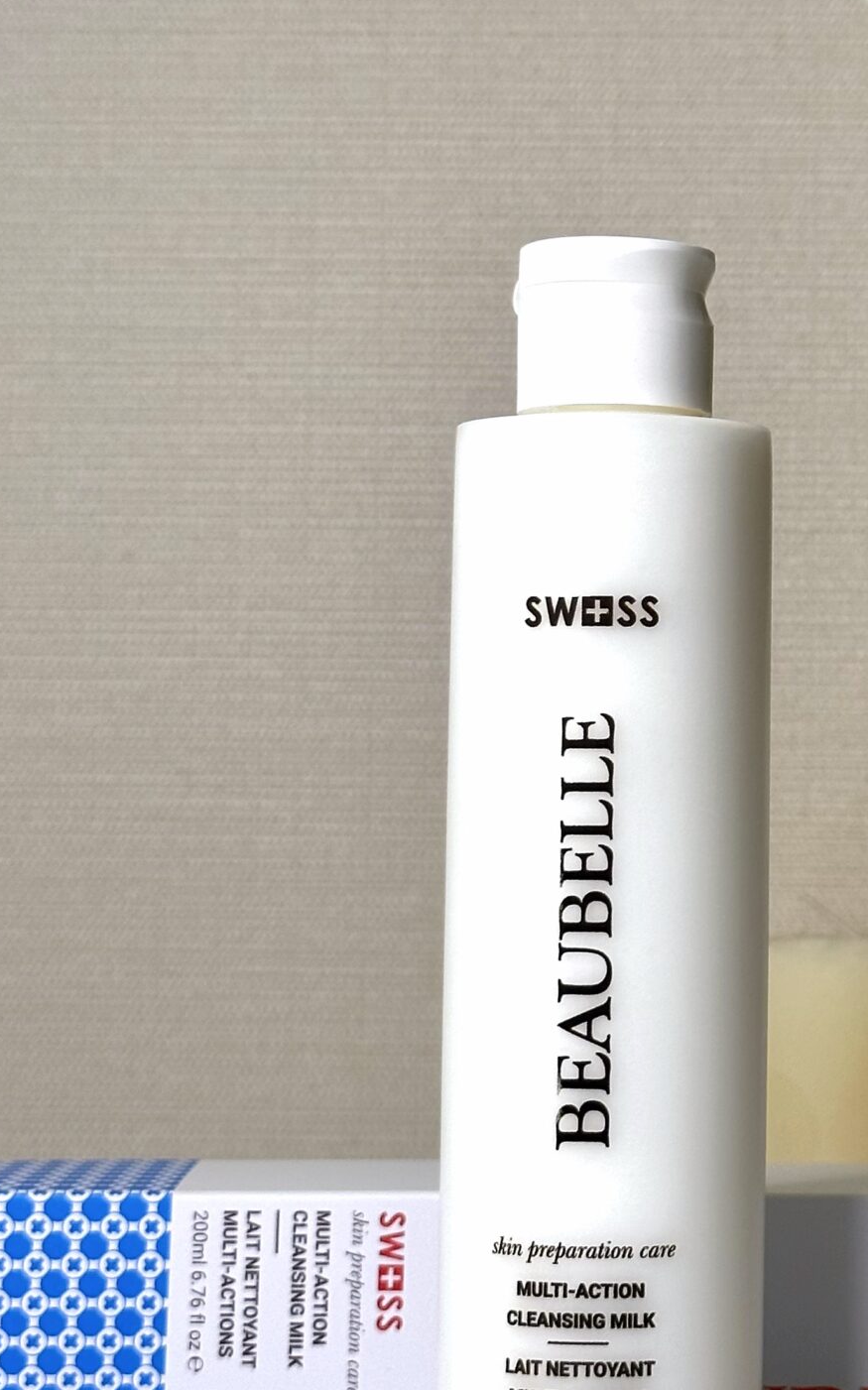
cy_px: 533
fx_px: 3522
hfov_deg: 13.9
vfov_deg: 22.3
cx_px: 765
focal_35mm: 93
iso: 40
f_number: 1.78
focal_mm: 6.86
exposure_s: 1/100
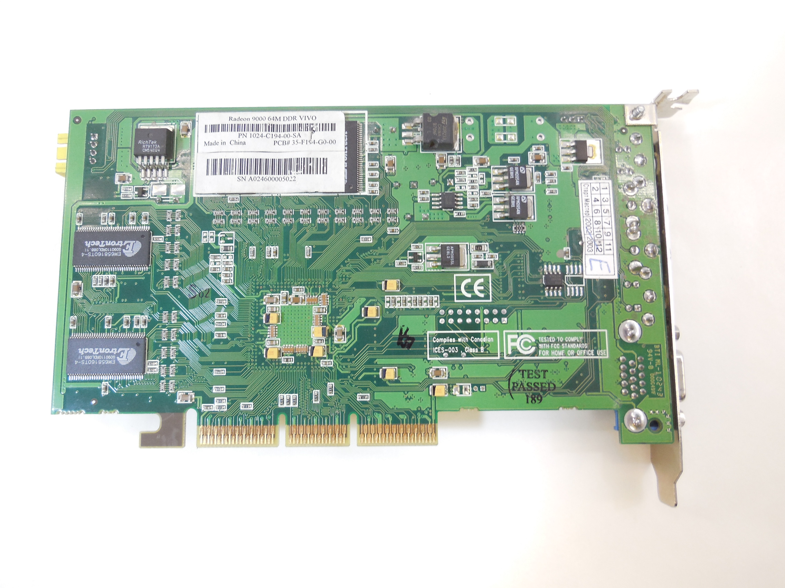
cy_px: 294
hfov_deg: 69.4
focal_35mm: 25
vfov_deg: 54.9
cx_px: 392
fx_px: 567
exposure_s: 1/30
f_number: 3.1
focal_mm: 4.5
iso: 140
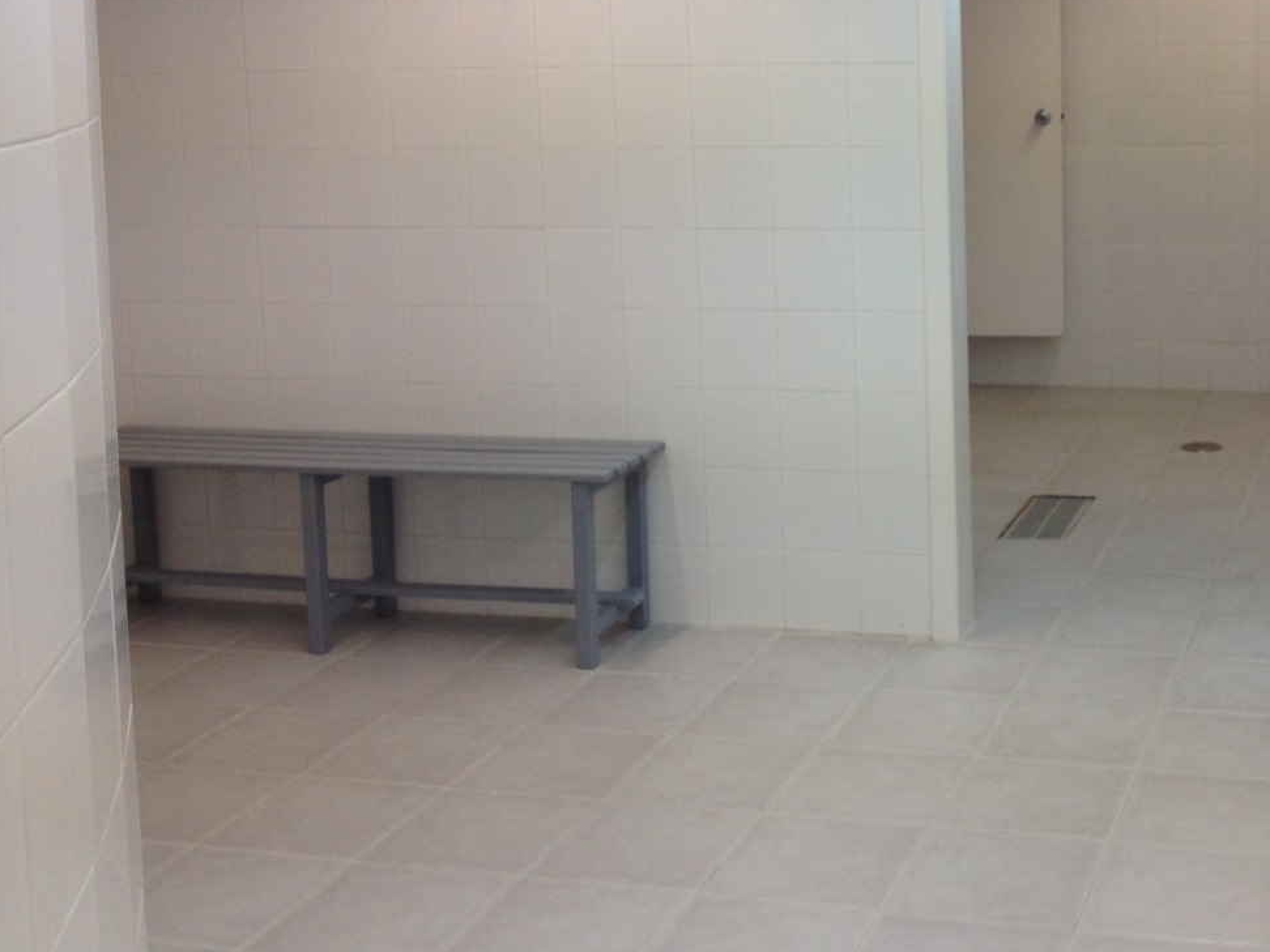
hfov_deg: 34.7
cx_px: 975
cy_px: 237
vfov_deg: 26.7
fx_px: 1981
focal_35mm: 54
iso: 50
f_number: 2.4
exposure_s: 1/30
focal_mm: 4.28
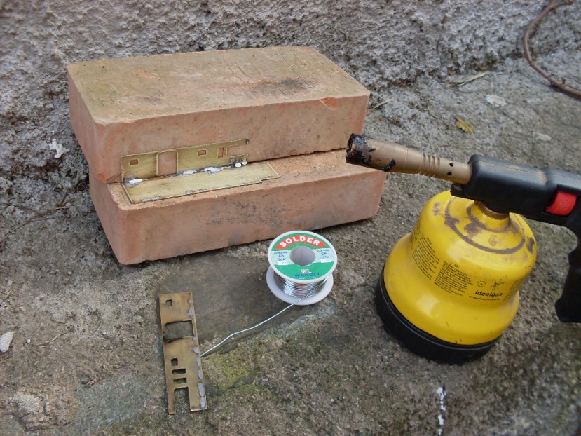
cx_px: 290
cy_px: 218
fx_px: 638
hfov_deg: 49.0
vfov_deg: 37.7
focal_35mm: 38
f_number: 2.8
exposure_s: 1/180
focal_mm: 6.3
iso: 80
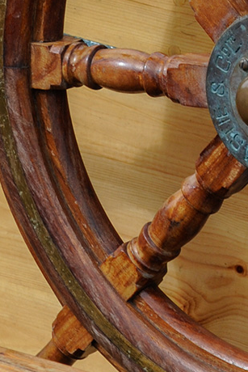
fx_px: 10016
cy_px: -29
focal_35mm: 970
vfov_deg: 2.1
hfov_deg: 1.4
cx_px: 335
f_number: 8
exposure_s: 1/250
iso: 200
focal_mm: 155
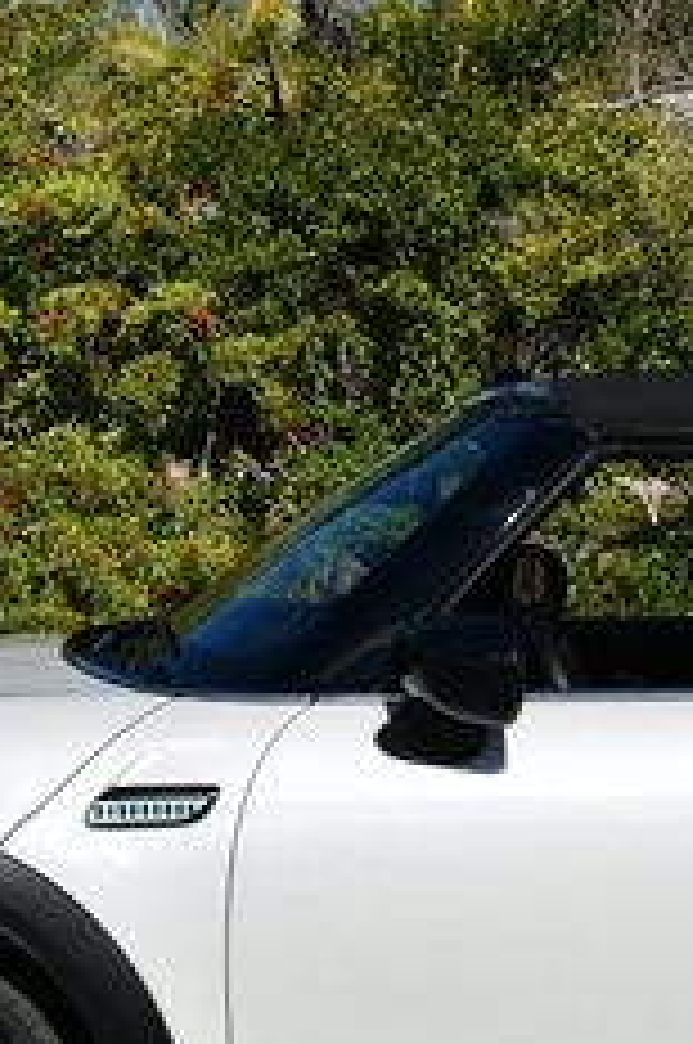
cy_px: 554
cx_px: 716
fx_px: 5126
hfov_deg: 7.7
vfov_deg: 11.6
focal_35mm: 177
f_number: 10
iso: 100
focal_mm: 32
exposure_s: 1/400
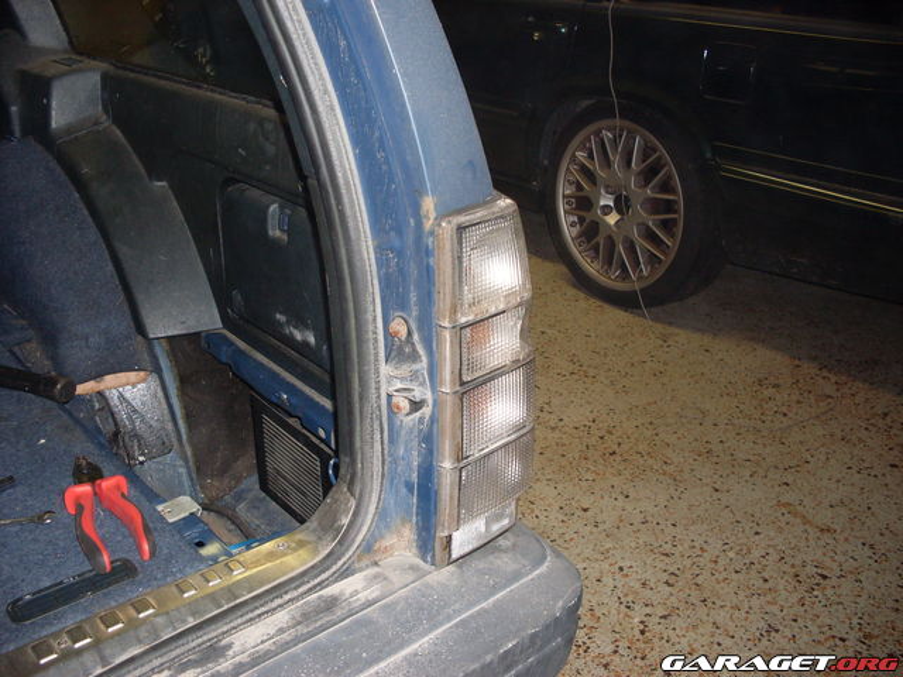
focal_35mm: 38
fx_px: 991
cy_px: 338
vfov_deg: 37.7
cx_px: 452
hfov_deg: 49.0
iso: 100
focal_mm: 6.3
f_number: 2.8
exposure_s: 1/45
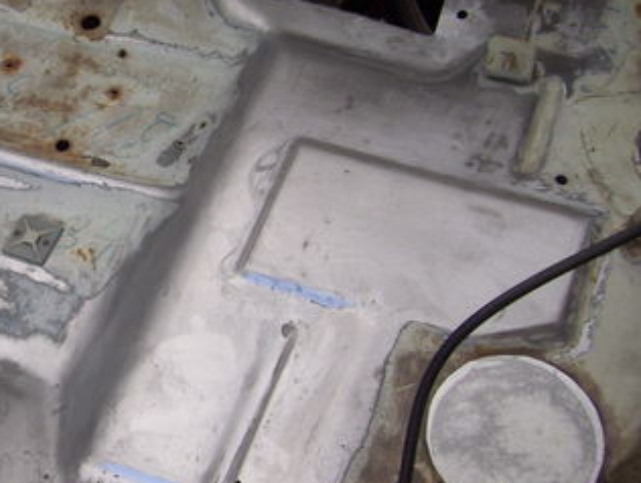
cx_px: -6
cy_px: 223
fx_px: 1354
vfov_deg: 20.2
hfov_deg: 25.3
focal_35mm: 73
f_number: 2.7
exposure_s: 1/200
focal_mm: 6
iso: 80
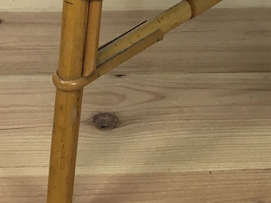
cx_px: 259
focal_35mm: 107
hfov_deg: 18.0
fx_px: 838
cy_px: -42
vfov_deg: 13.5
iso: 32
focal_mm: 4.15
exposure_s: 1/33
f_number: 2.2
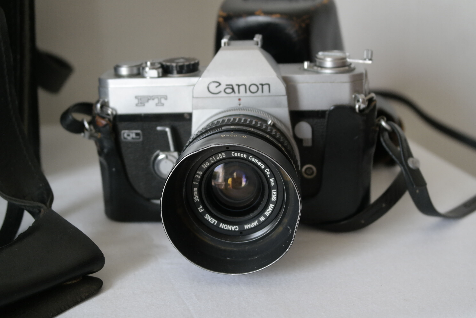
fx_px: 767
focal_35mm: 58
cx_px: 238
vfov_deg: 23.4
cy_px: 159
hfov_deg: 34.5
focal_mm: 38
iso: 800
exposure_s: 1/60
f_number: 5
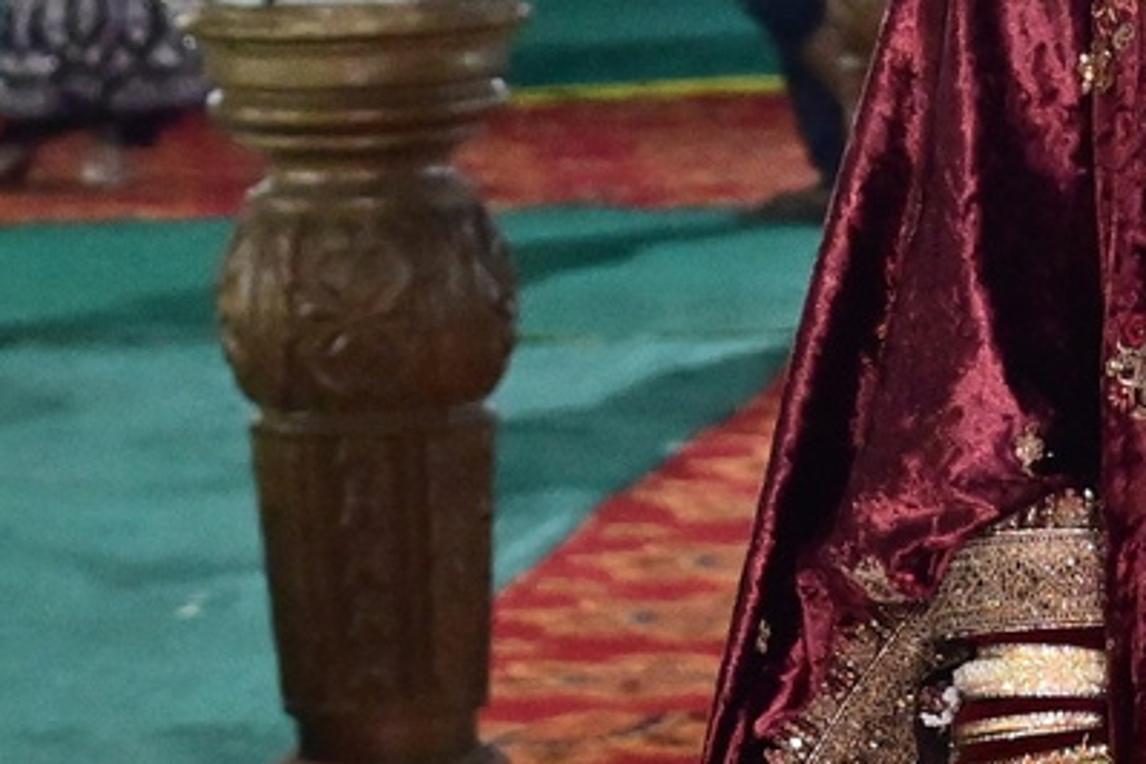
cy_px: 533
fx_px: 9804
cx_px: 1735
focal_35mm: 308
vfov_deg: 4.5
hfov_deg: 6.6
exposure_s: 1/200
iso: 2500
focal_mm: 48
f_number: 4.5
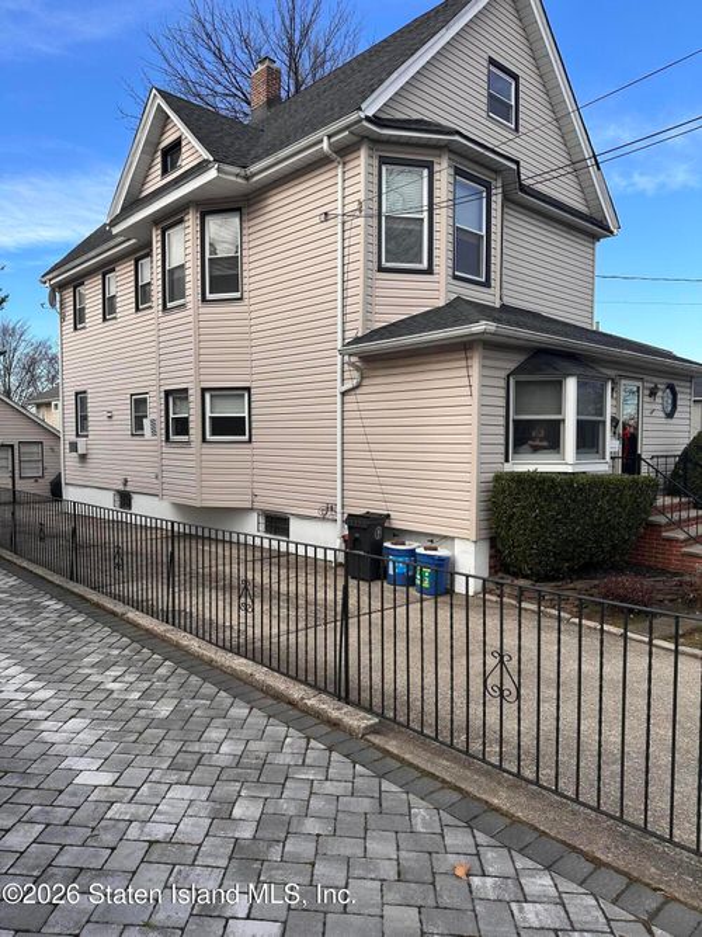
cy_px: 468
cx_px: 351
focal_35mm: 24
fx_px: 649
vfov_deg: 71.6
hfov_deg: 56.8
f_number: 1.78
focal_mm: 6.86
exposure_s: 1/1587
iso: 80
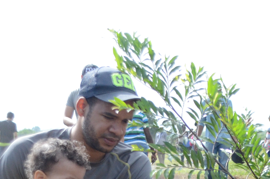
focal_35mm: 122
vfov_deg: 10.9
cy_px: 244
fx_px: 910
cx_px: 290
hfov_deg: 16.4
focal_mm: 25
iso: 1000
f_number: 5
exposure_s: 1/1250
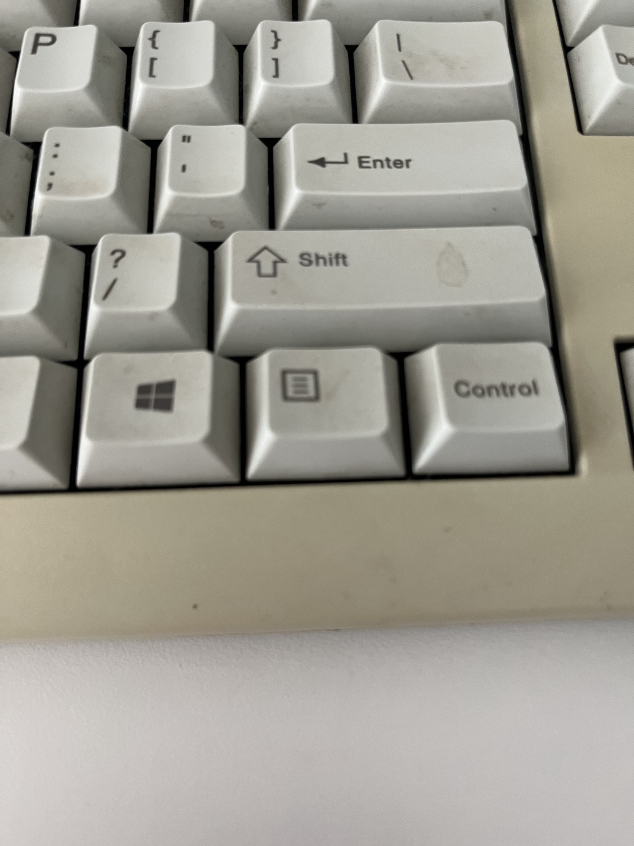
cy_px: 423
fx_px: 635
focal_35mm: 26
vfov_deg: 67.3
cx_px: 317
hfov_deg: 53.1
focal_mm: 5.1
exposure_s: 1/60
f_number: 1.6
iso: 320
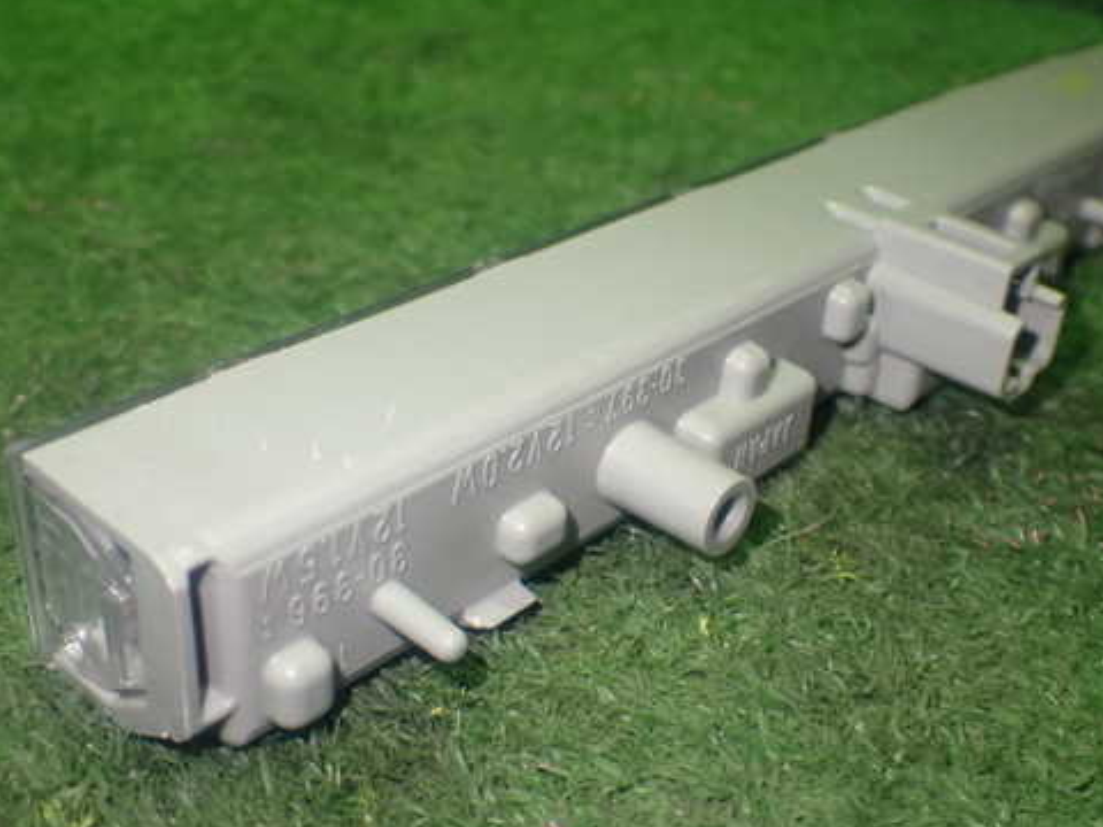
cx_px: 643
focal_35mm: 45
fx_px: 1434
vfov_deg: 32.2
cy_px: 379
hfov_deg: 41.9
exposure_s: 1/40
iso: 250
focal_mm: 6.37
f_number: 2.5
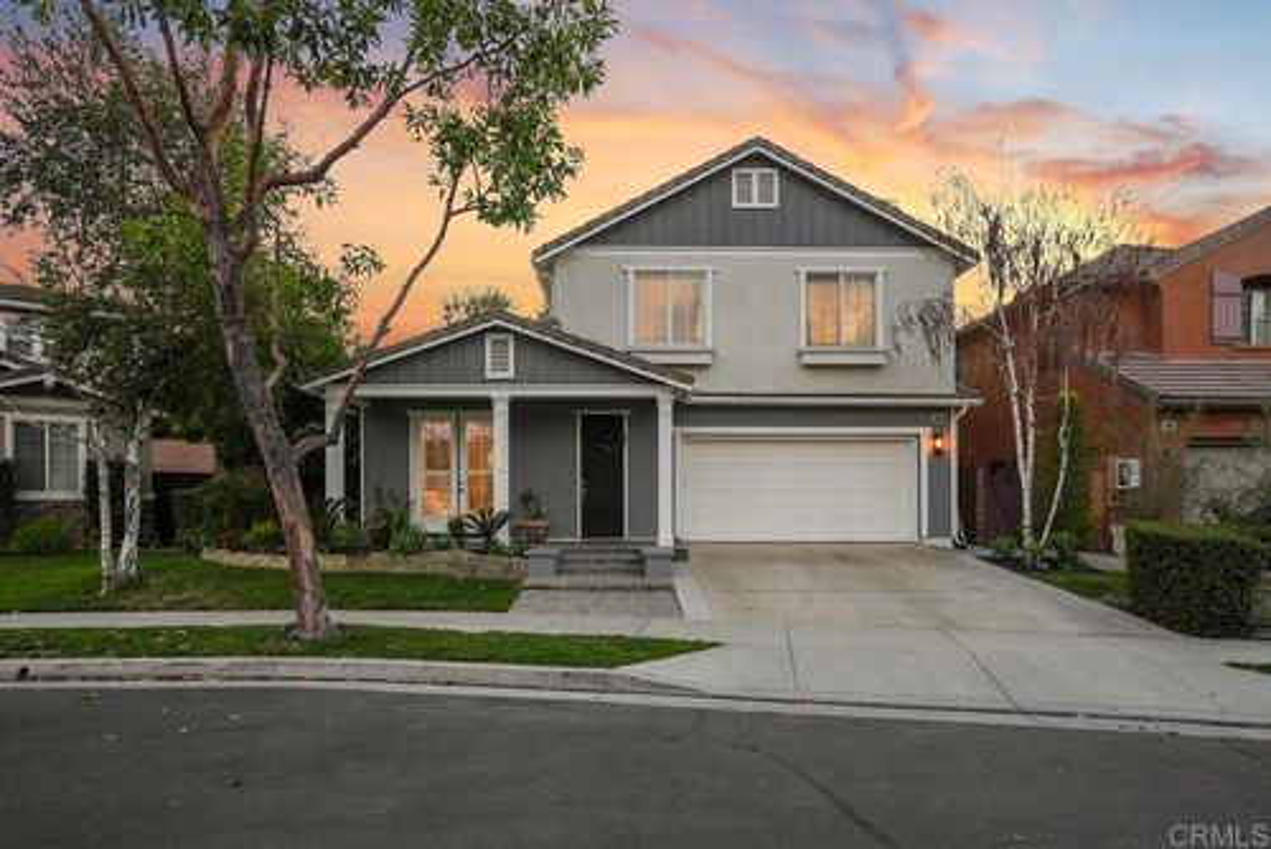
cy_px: 424
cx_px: 636
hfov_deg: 81.2
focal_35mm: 21
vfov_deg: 59.6
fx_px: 742
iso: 1250
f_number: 4.5
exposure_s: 1/125
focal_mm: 21
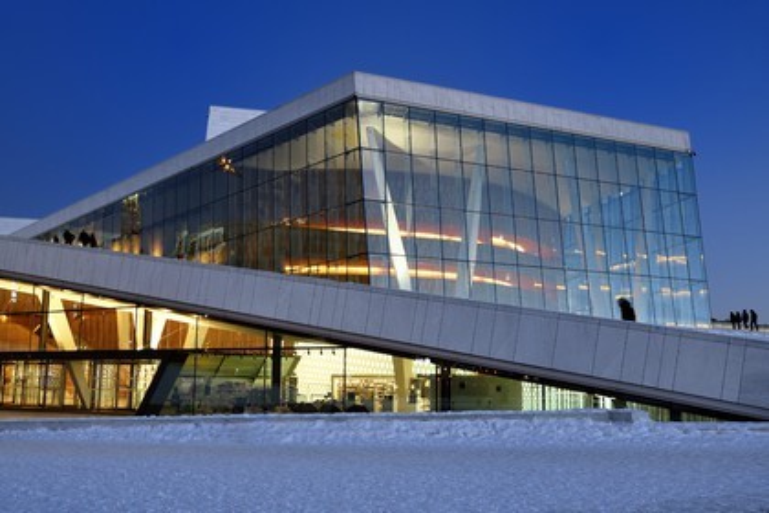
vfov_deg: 38.9
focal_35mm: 34
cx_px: 384
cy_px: 256
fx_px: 726
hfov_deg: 55.8
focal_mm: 34
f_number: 6.3
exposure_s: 1/10
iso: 800
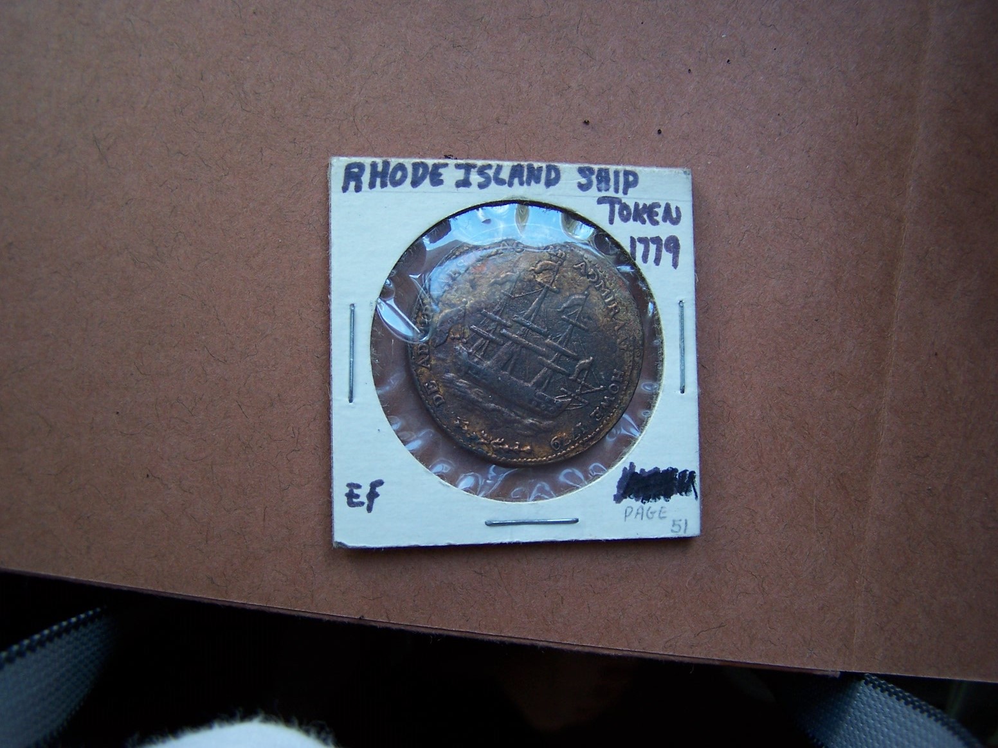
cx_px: 499
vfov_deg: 37.7
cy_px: 374
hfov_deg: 49.0
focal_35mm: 38
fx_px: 1096
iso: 80
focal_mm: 6.3
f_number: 2.8
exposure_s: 1/45
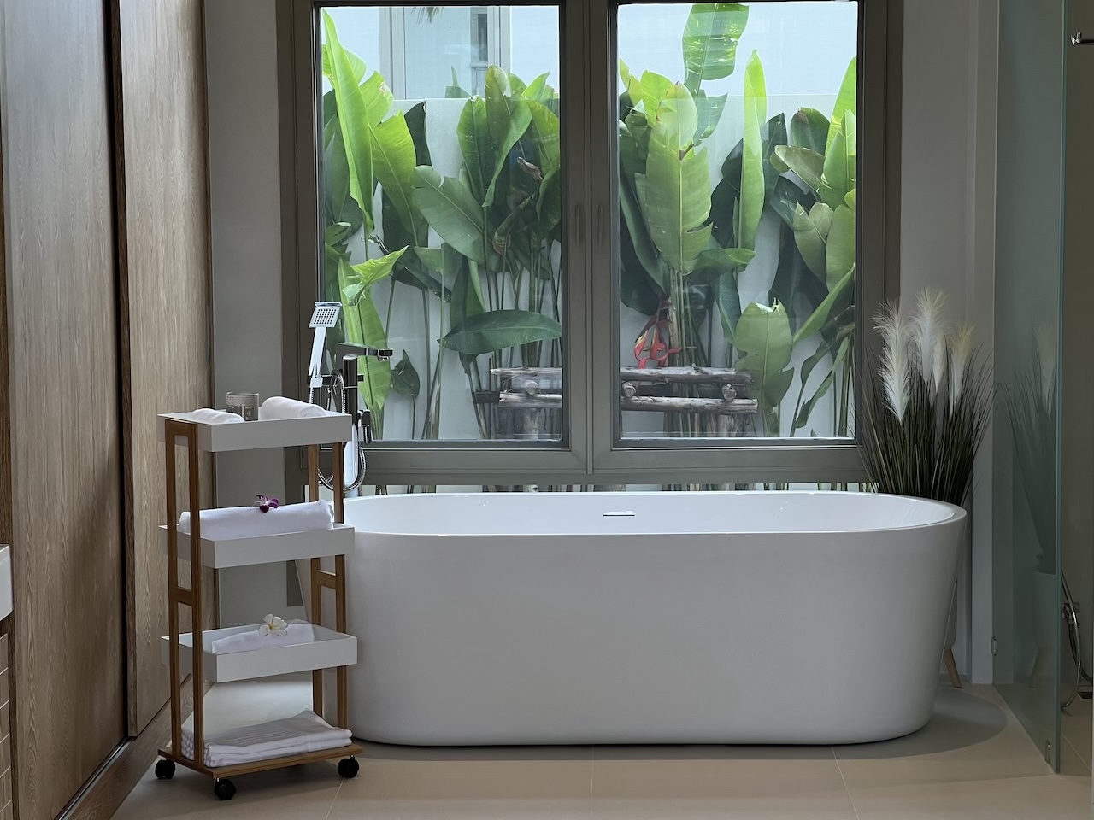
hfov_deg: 25.3
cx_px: 547
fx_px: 2433
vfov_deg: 19.1
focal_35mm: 77
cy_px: 410
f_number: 2.8
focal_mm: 9
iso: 50
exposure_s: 1/99
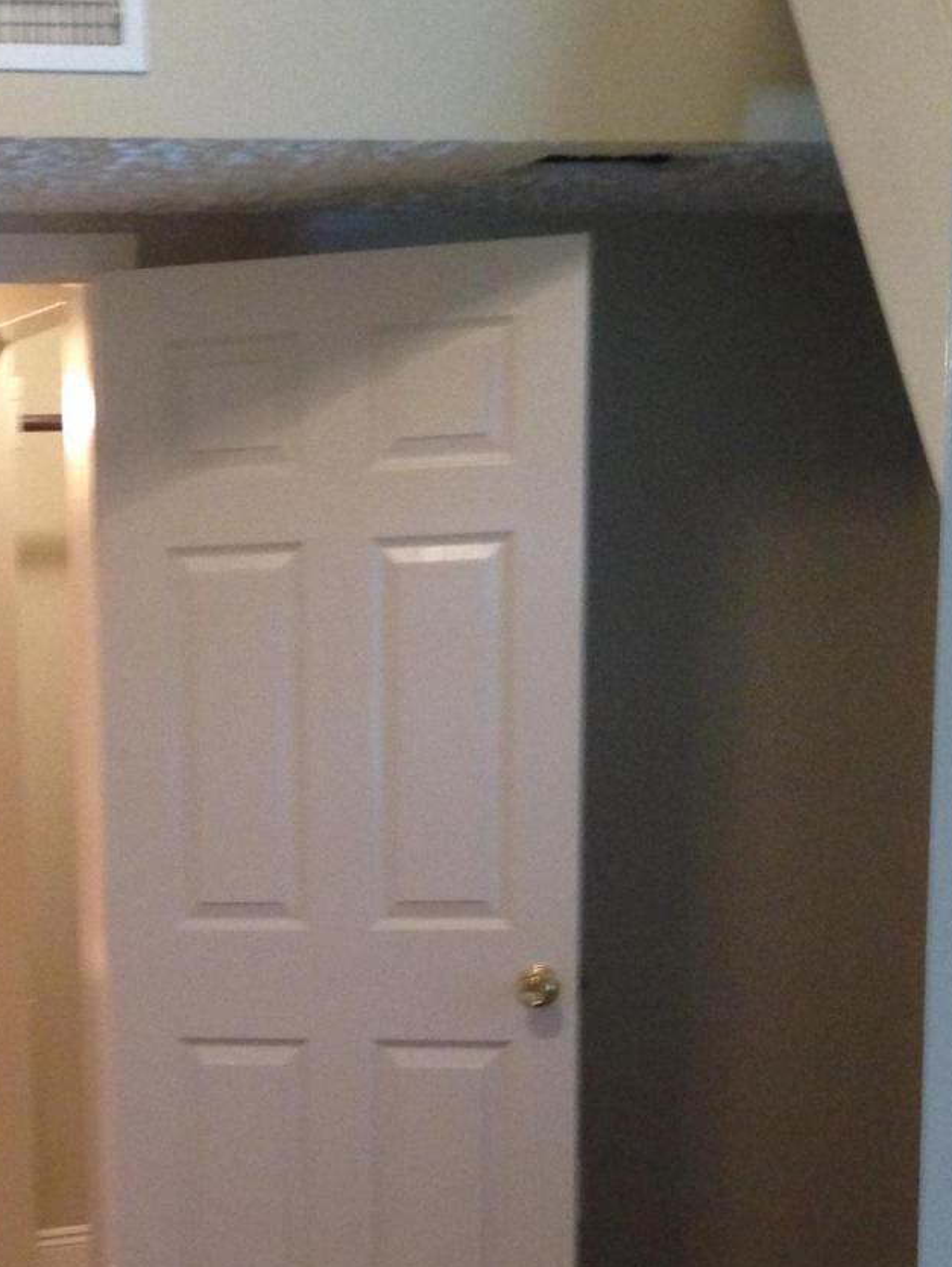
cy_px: 1176
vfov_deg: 23.9
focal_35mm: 79
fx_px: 2895
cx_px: -73
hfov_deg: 18.1
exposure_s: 1/20
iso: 200
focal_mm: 4.12
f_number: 2.4
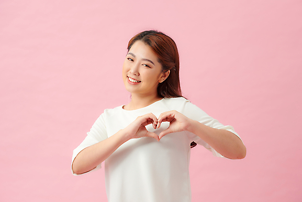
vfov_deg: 13.2
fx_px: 873
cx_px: 150
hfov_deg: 19.6
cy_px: 101
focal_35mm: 104
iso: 160
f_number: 5.6
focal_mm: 100
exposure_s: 1/160
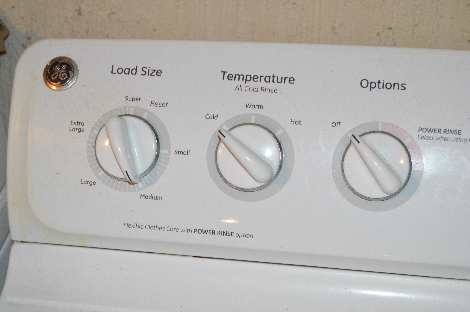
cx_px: 235
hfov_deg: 29.3
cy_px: 156
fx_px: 900
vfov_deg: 19.7
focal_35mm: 69
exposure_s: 1/60
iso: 2800
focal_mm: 46
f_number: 5.3
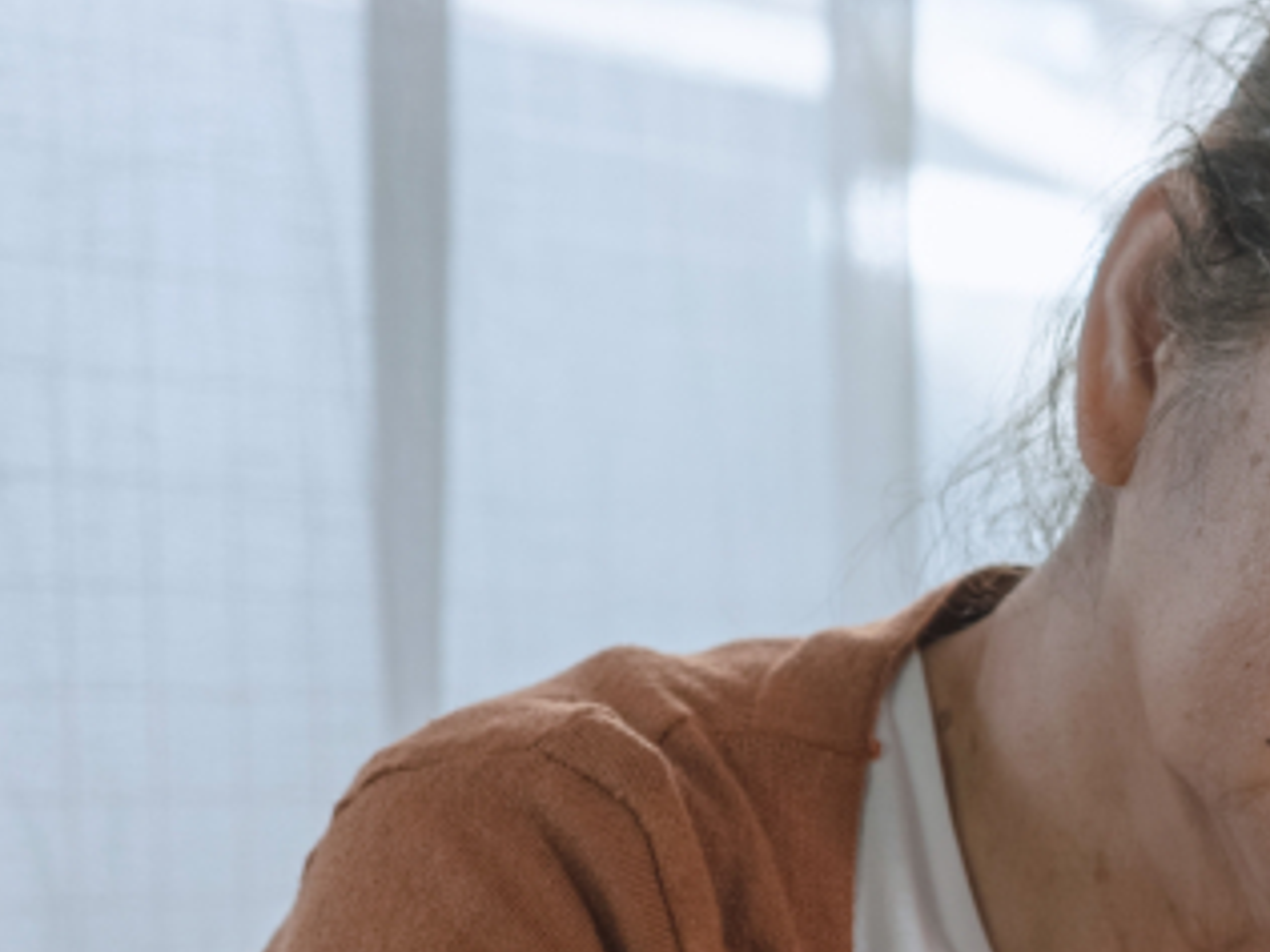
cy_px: 1034
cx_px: 1644
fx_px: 3999
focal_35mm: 109
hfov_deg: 17.0
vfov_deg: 13.3
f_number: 2.8
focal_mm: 35
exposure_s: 1/100
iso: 800
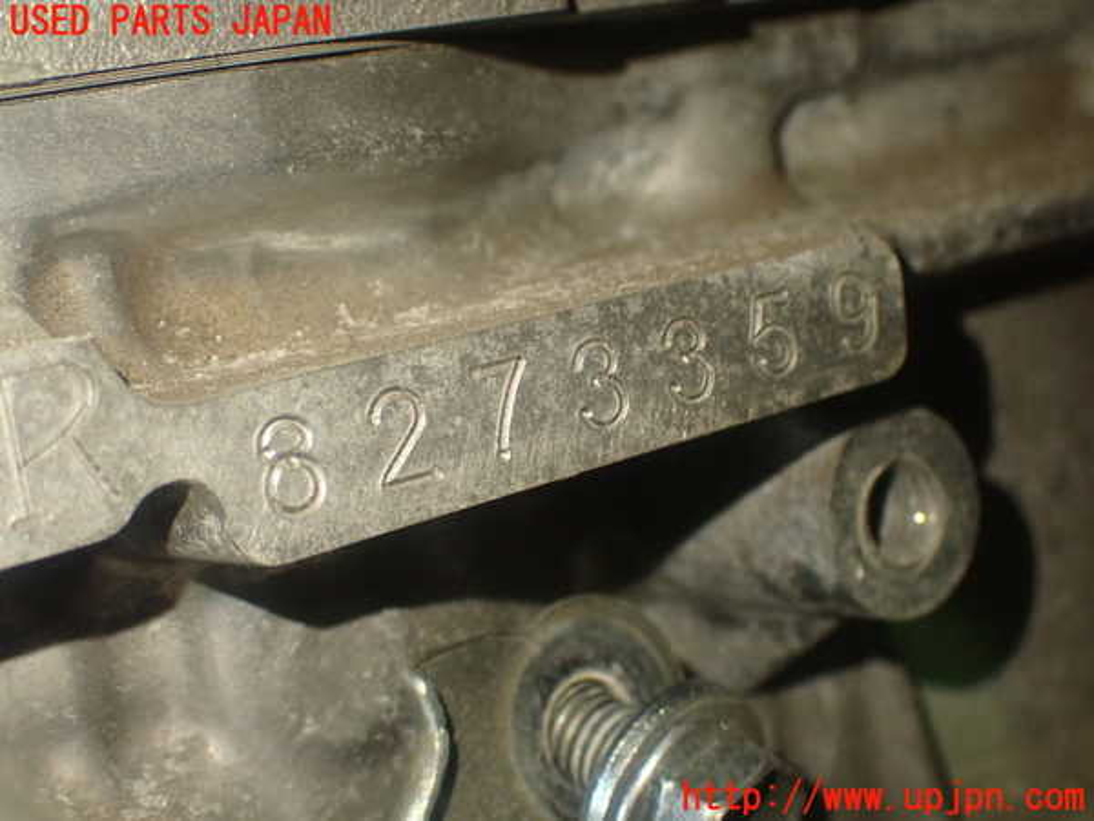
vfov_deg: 25.2
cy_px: 410
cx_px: 547
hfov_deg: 33.2
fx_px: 1833
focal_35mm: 58
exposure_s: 1/80
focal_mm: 10.35
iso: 800
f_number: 3.5
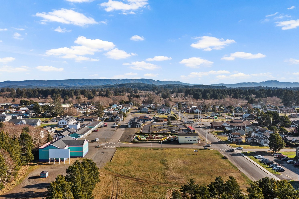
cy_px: 99
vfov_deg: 43.6
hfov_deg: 61.9
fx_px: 249
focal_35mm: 30
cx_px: 144
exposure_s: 1/120
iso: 100
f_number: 8
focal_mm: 10.26
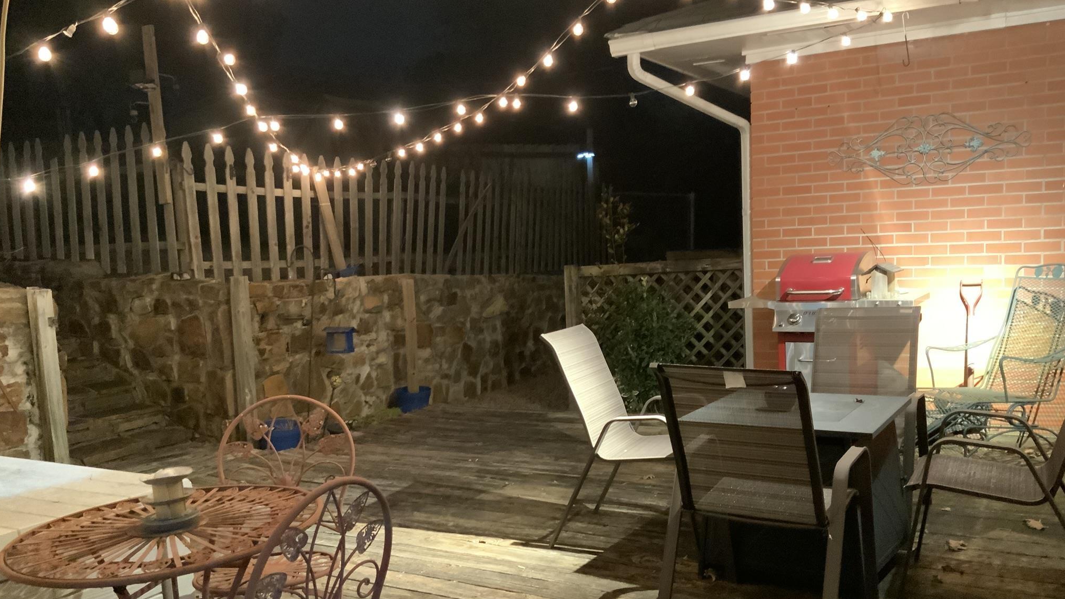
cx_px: 534
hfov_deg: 61.0
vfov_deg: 36.6
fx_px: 904
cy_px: 353
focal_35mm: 32
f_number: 1.8
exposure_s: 1/30
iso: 500
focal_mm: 3
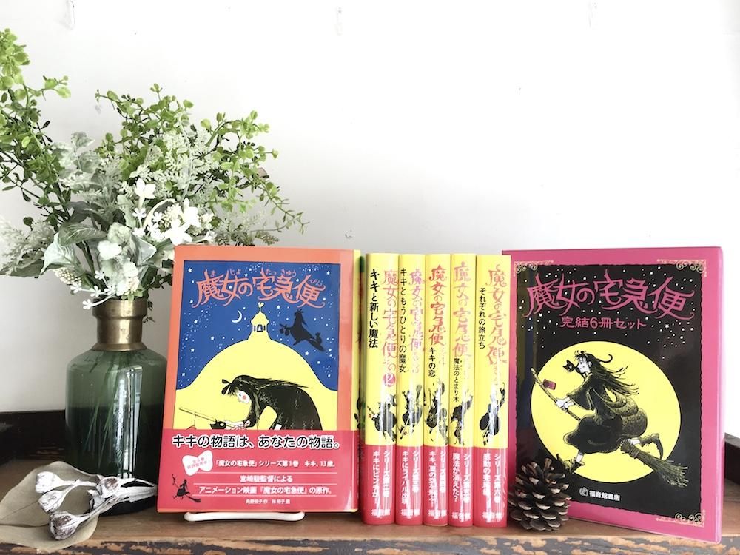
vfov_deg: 48.2
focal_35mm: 29
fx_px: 620
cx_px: 370
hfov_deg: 61.7
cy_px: 278
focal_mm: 4.15
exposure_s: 1/60
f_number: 2.2
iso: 32
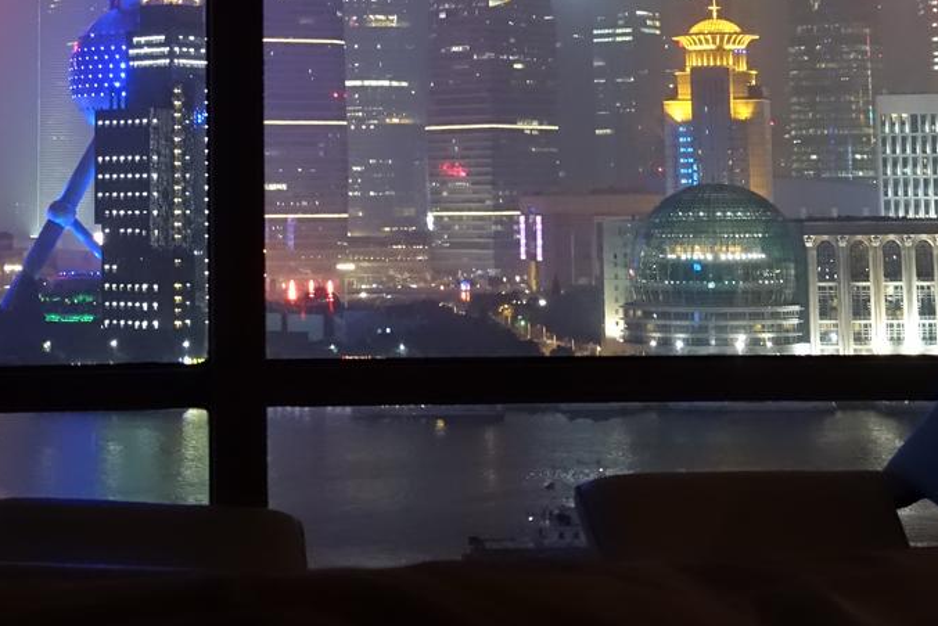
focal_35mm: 93
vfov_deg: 14.3
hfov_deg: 21.8
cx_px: 290
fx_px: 2424
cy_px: -108
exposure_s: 1/8
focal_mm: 12.81
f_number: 2.8
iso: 2000
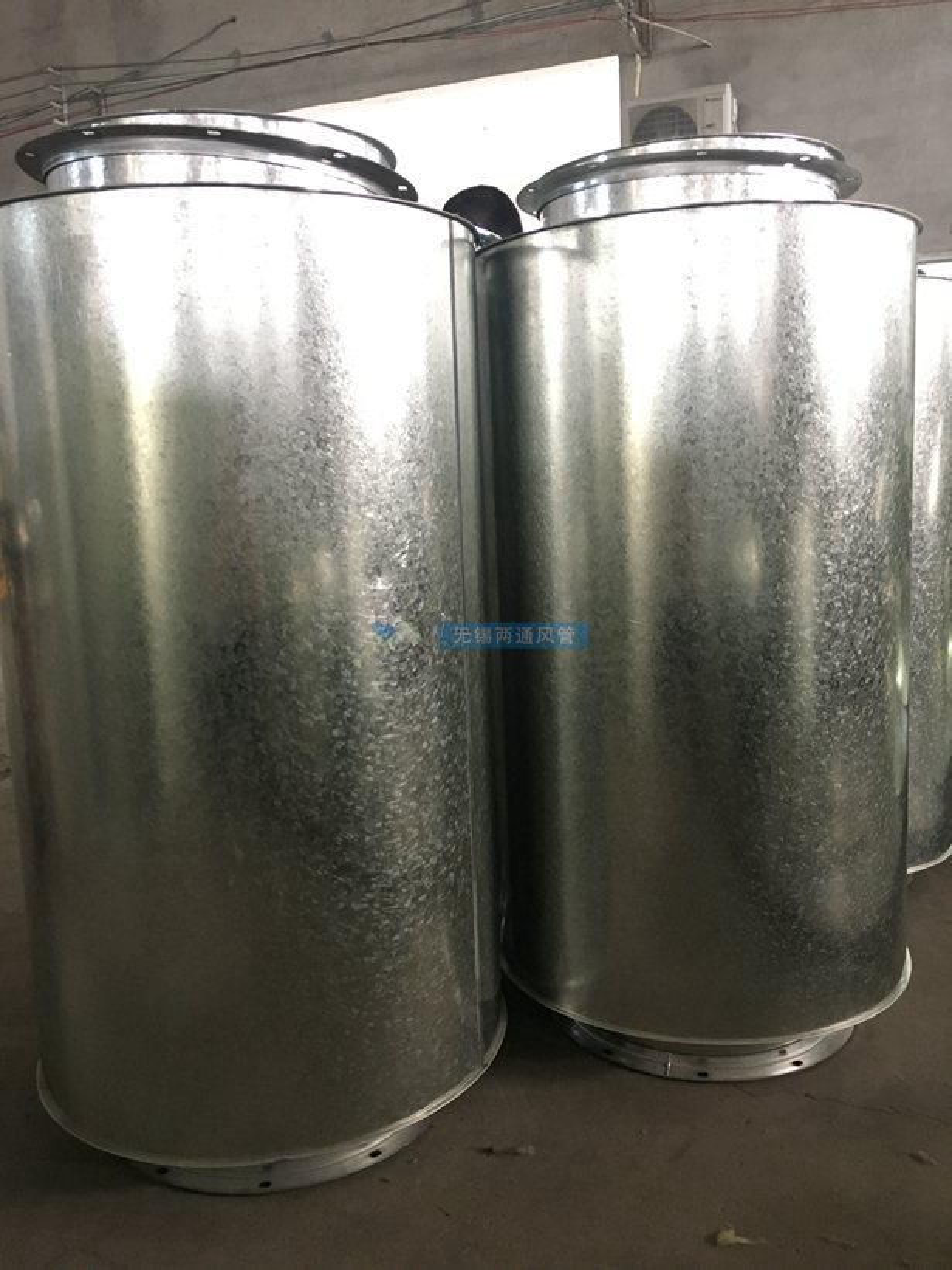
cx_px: 476
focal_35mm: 29
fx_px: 1063
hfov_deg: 48.2
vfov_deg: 61.7
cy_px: 635
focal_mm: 4.15
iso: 250
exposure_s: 1/33
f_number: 2.2
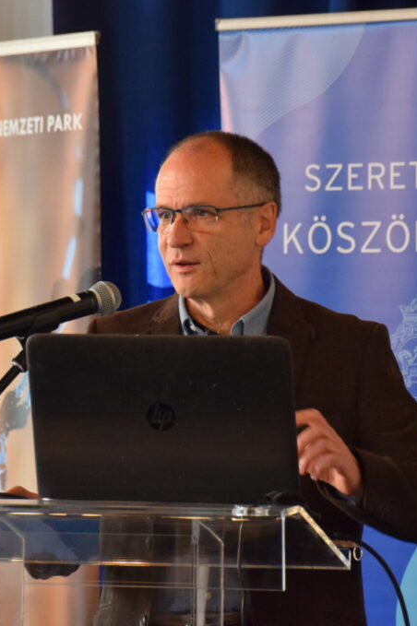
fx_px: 4330
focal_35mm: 249
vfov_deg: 8.3
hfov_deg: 5.5
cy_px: 314
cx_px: 134
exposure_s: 1/60
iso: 2000
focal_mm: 110
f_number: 5.6
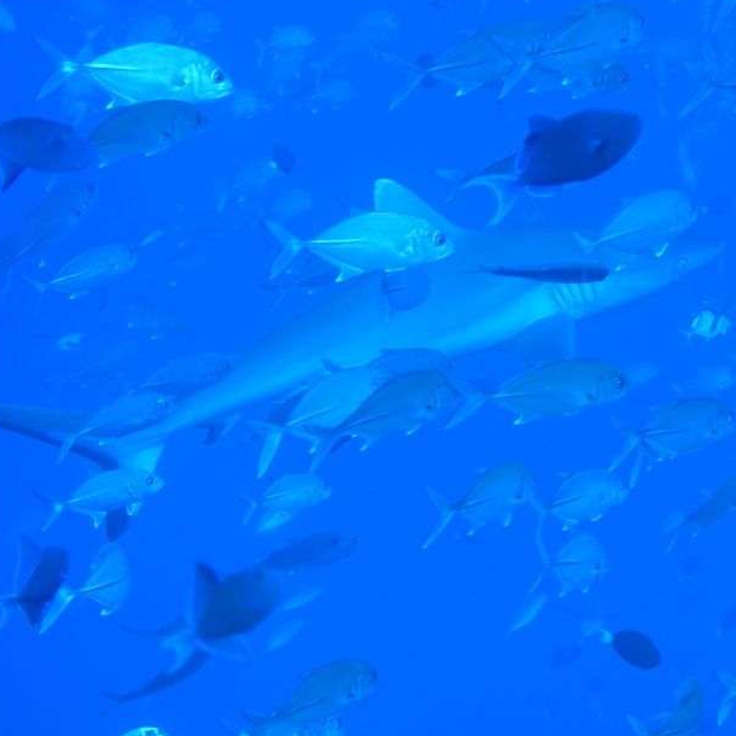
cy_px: 344
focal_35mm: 123
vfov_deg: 14.2
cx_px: 485
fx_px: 2959
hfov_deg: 14.2
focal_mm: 25.26
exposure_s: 1/80
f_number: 4
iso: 125
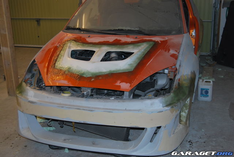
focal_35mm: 46
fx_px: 303
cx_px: 117
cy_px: 78
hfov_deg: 42.3
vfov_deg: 29.0
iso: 200
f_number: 4.5
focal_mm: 31
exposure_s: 1/60
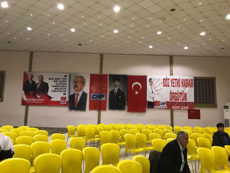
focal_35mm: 28
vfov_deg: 49.7
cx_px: 115
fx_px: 186
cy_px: 86
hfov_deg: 63.4
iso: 64
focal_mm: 3.99
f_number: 1.8
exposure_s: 1/17
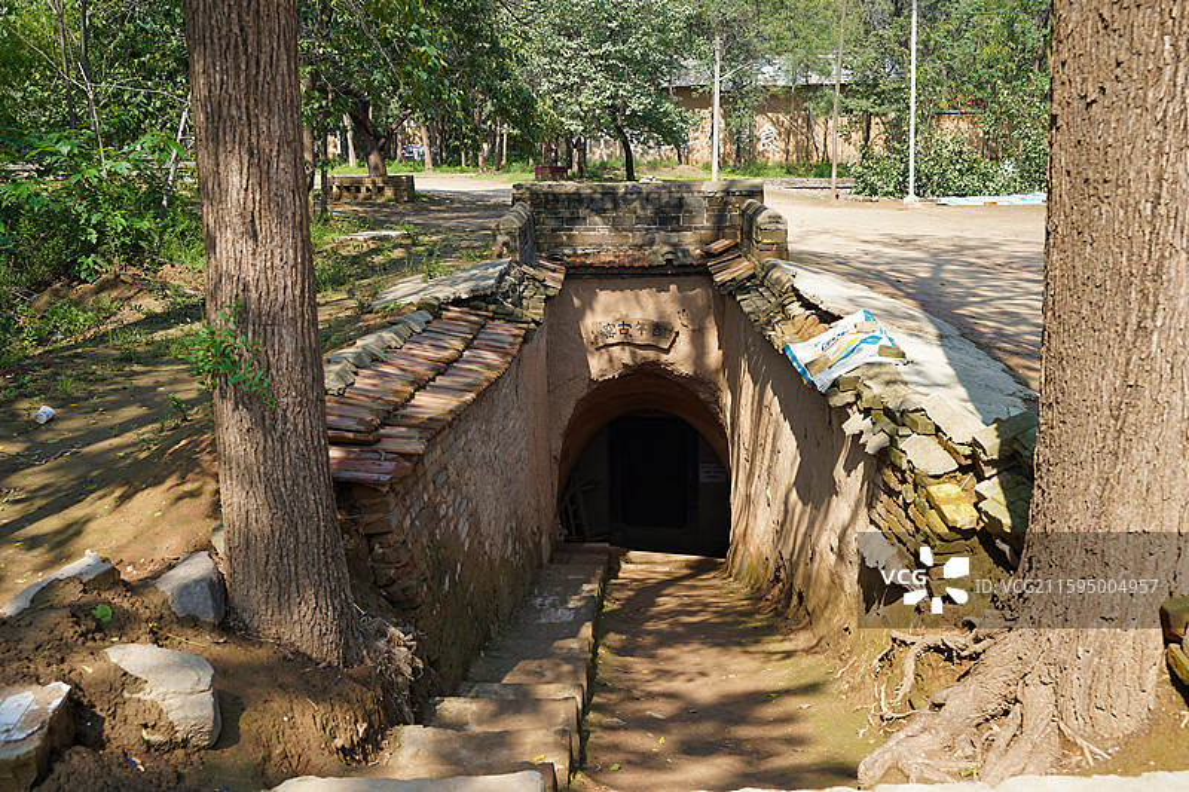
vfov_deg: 38.9
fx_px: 1123
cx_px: 594
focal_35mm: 34
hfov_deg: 55.8
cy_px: 396
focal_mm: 34
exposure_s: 1/160
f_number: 6.3
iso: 100
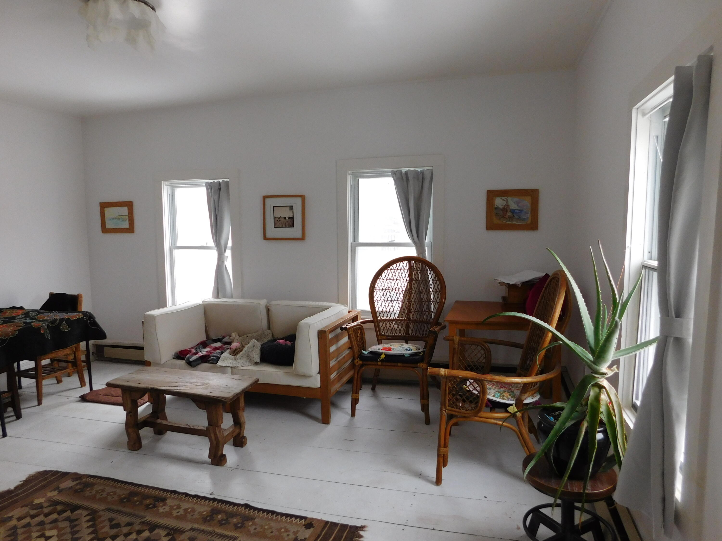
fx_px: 480
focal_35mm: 23
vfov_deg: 58.9
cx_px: 361
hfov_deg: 73.9
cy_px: 270
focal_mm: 4
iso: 160
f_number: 3
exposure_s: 1/30
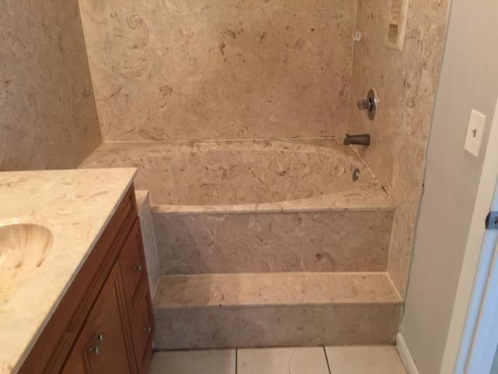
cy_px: 187
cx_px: 249
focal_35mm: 29
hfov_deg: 61.7
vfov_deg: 48.2
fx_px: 417
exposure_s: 1/30
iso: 80
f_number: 2.2
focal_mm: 4.15
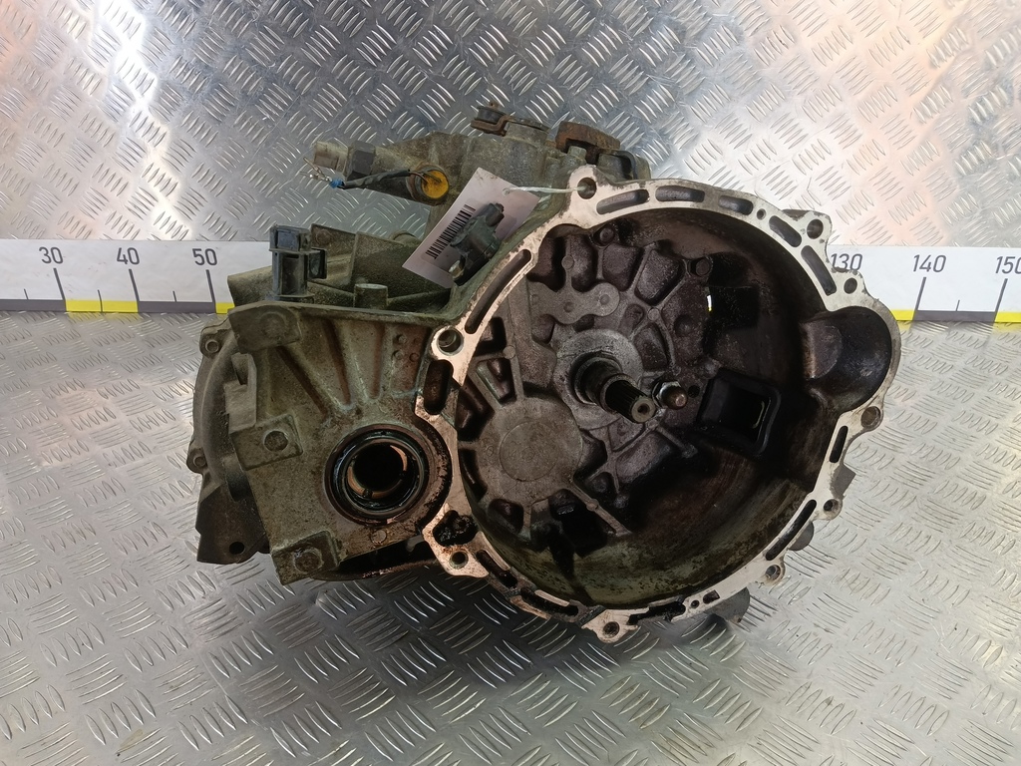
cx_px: 510
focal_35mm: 23
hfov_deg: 73.9
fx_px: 678
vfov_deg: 58.9
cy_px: 383
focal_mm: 4.11
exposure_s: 1/50
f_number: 1.6
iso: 108
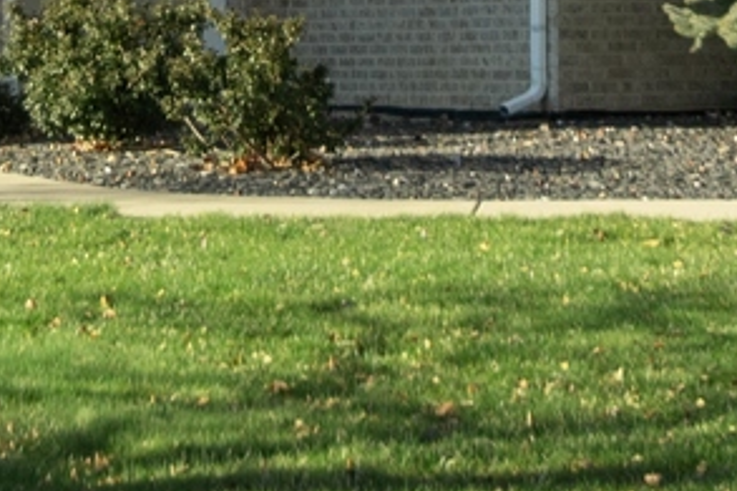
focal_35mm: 199
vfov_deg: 6.5
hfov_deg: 10.3
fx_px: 4072
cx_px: 10
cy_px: -801
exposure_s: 1/250
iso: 200
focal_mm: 24
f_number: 18
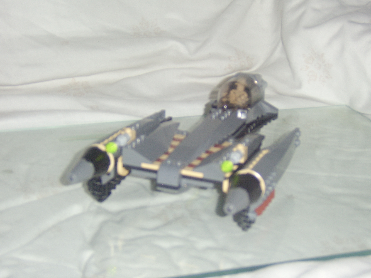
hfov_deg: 31.2
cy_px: 139
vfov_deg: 23.7
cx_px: 186
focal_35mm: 62
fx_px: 664
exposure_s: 1/60
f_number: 4
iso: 141
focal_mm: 16.25
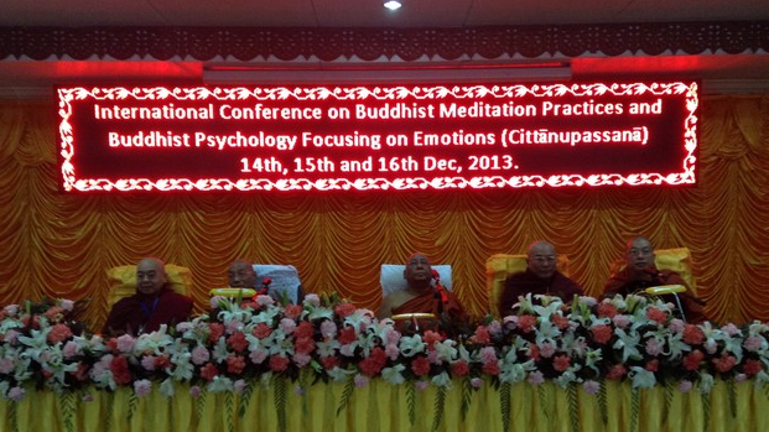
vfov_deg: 31.8
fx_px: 754
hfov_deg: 54.0
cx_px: 383
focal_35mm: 37
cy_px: 271
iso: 125
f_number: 2.4
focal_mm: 3.3
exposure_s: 1/24
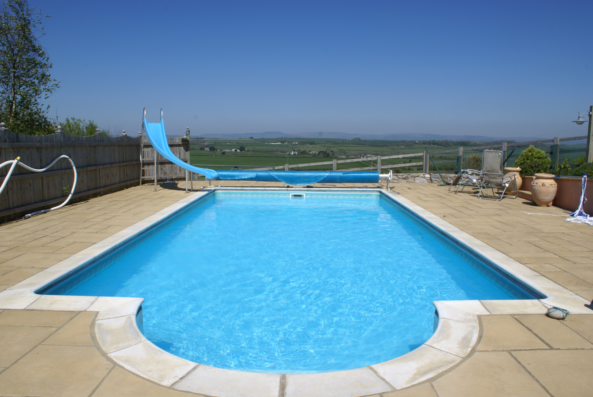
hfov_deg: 67.3
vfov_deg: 48.0
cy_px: 198
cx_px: 296
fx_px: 445
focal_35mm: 27
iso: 100
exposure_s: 1/60
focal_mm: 18
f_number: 22
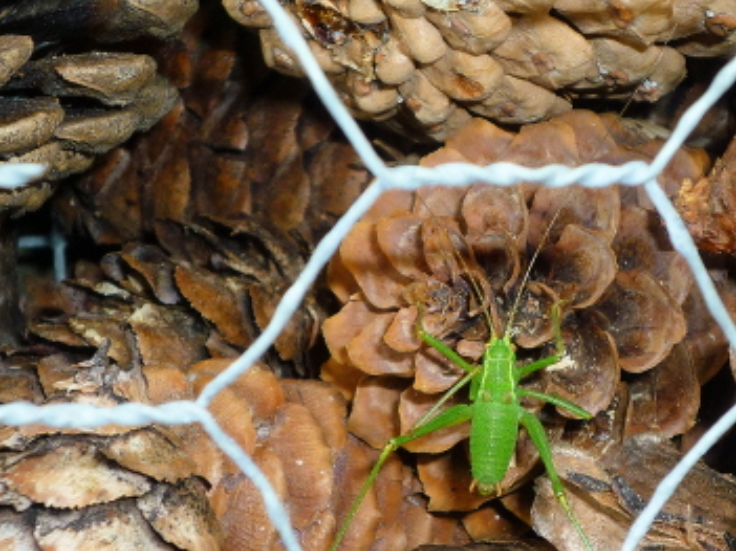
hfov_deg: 15.1
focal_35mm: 130
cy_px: 344
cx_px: 478
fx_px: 2763
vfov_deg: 11.4
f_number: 5.2
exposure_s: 1/40
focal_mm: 10.9
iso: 100
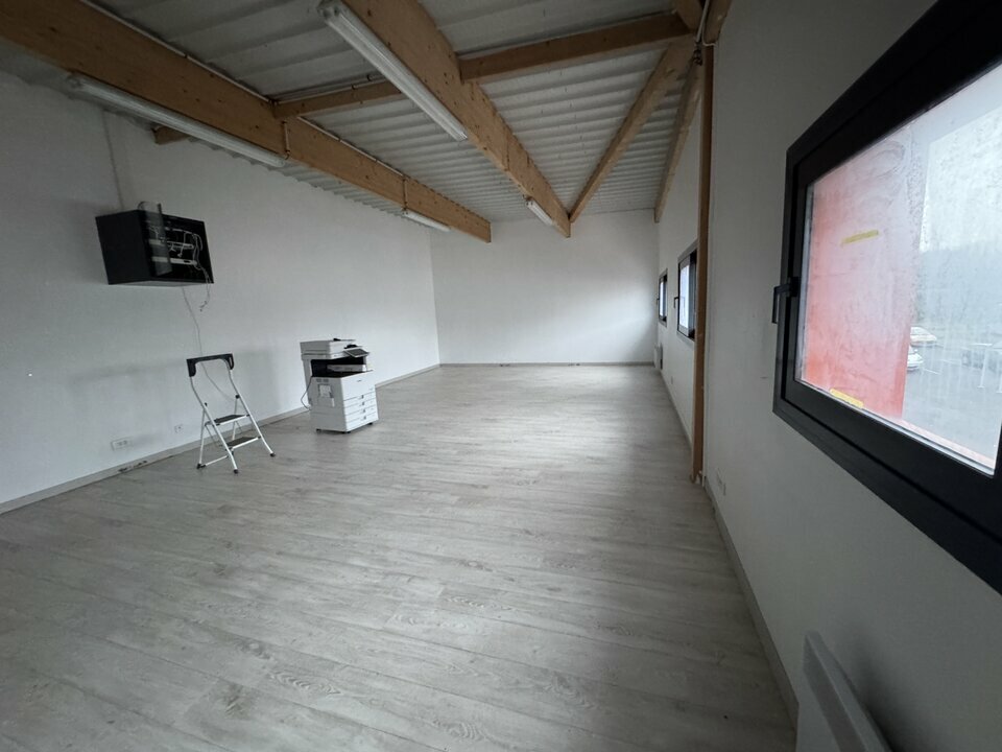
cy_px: 376
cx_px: 501
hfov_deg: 102.1
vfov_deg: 85.7
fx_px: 405
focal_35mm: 14
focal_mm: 2.22
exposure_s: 1/60
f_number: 2.2
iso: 1000
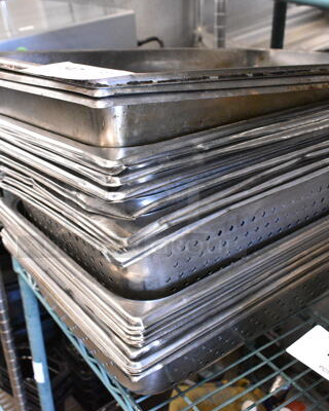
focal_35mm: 43
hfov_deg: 34.8
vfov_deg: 42.9
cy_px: 203
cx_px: 133
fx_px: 523
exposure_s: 1/160
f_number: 4.5
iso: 6400
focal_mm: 20
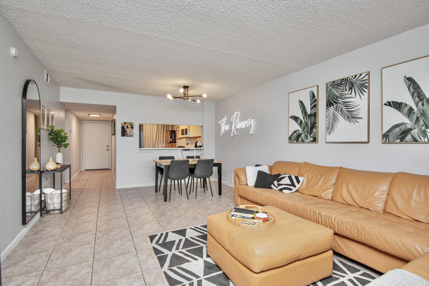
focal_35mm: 18
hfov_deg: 90.0
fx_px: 214
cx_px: 214
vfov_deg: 67.4
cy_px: 143
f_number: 4.8
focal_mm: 12
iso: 800
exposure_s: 1/80
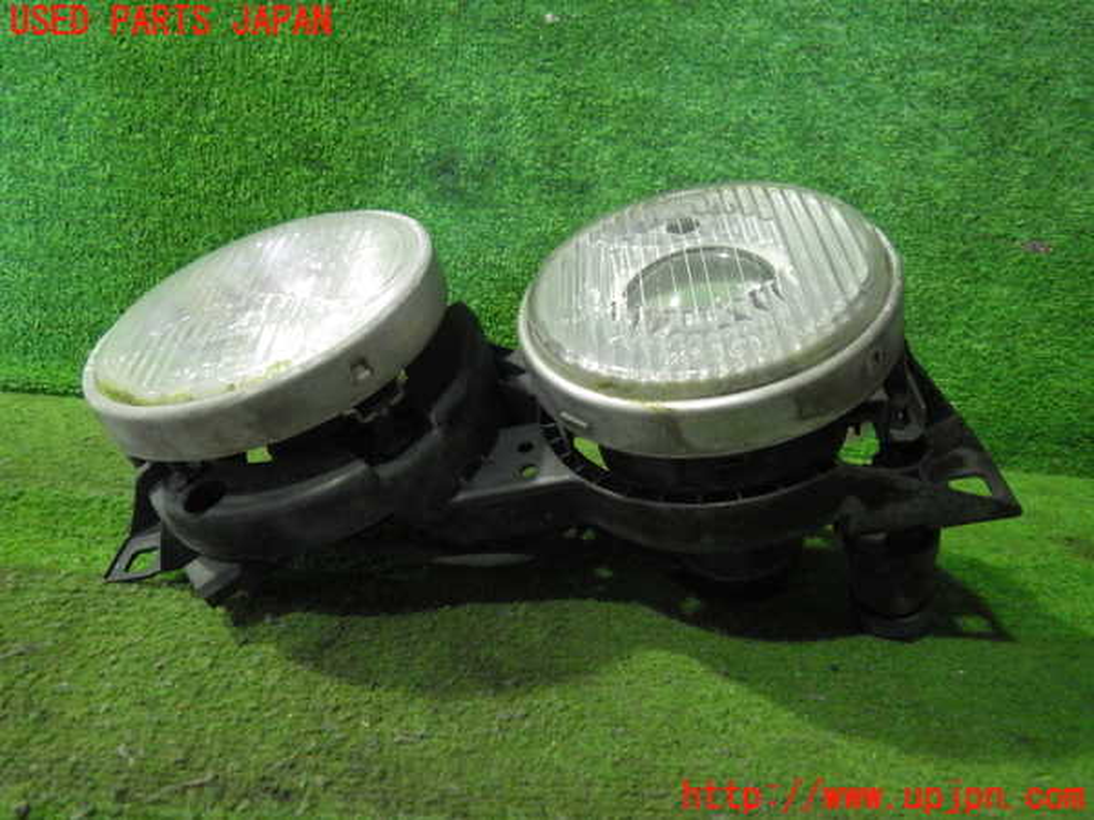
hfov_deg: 69.4
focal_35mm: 25
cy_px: 410
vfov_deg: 54.9
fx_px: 790
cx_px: 547
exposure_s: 1/45
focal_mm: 4.5
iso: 1250
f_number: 2
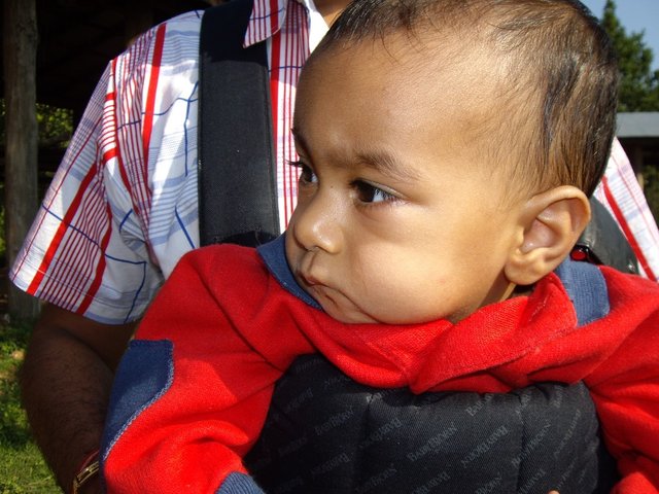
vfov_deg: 37.7
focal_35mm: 38
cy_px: 247
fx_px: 723
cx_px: 330
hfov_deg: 49.0
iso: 50
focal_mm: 6.2
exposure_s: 1/250
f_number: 4.3
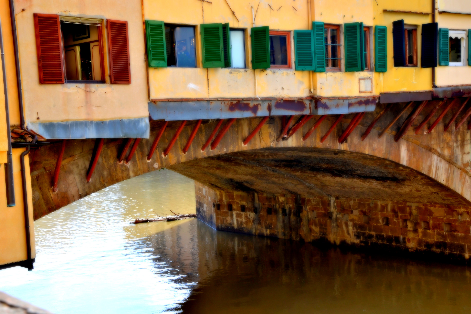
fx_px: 687
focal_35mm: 52
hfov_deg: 37.9
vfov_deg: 25.8
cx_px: 236
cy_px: 157
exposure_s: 1/200
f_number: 7.1
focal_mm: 35
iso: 100
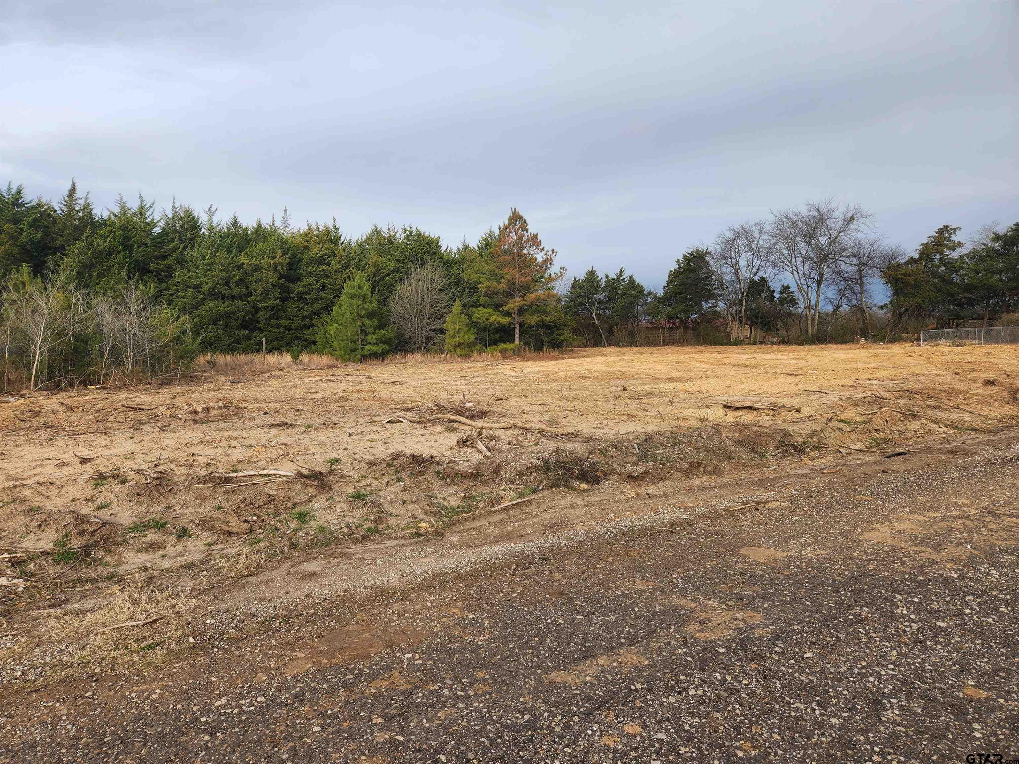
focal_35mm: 23
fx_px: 677
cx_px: 510
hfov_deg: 73.9
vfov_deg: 58.9
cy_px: 382
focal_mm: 5.4
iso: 20
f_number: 1.8
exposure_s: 1/569
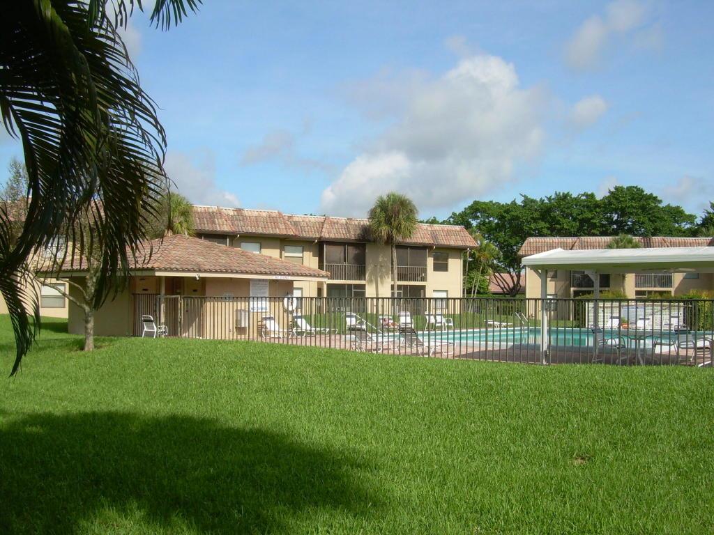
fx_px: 784
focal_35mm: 38
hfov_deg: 49.0
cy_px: 268
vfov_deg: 37.7
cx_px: 357
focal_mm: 6.3
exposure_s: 1/420
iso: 50
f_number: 4.6
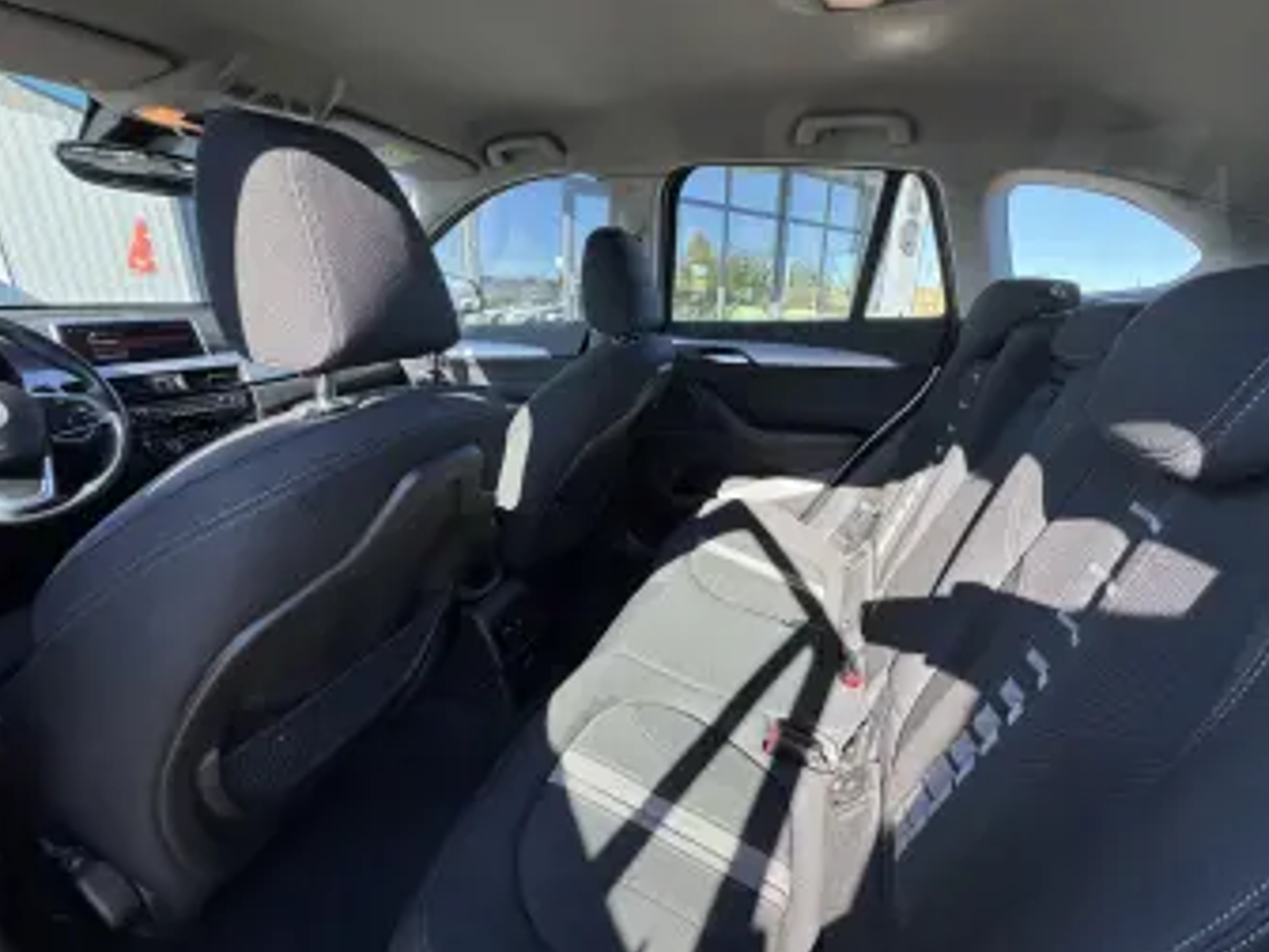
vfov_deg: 81.7
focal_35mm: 15
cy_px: 495
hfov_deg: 98.1
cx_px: 672
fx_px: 550
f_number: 2.2
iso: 40
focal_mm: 2.22
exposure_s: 1/141
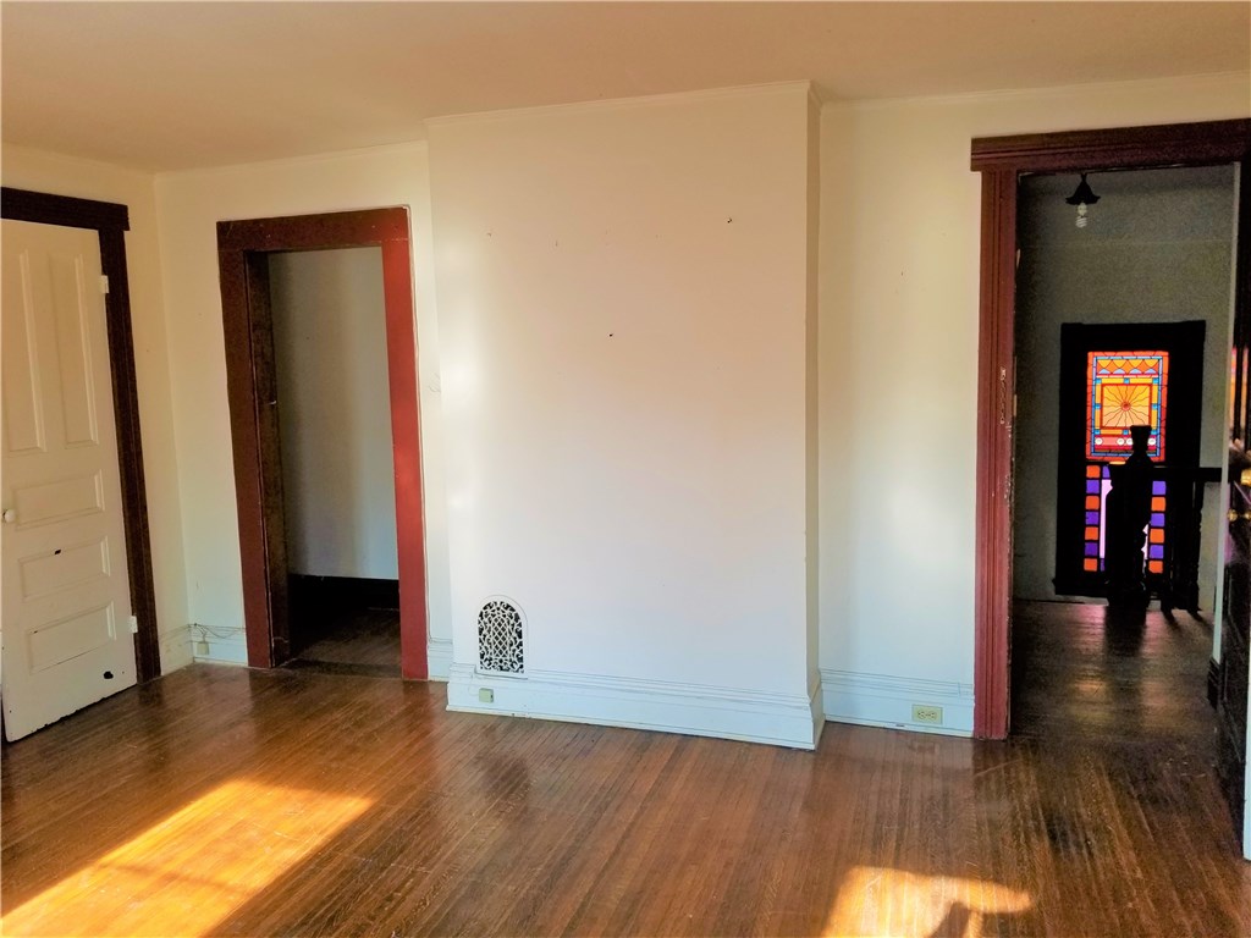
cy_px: 469
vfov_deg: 53.1
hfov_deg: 67.3
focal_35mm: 26
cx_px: 626
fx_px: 940
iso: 64
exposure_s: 1/120
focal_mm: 4.3
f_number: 1.7
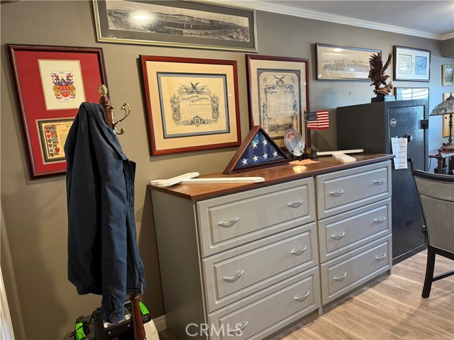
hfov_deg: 71.6
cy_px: 170
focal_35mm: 24
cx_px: 227
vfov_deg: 56.8
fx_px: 315
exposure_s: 1/60
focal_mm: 6.76
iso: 400
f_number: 1.78
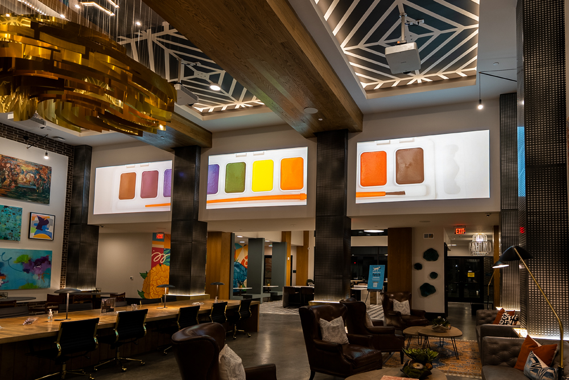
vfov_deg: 81.3
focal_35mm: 14
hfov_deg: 104.2
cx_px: 284
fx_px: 221
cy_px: 190
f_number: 2.5
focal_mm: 14
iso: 250
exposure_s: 1/40
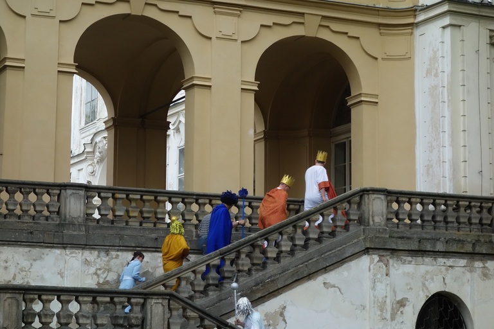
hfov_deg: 20.4
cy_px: 164
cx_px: 247
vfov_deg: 13.7
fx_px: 1372
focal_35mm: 100
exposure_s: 1/800
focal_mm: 36.97
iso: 800
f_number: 8
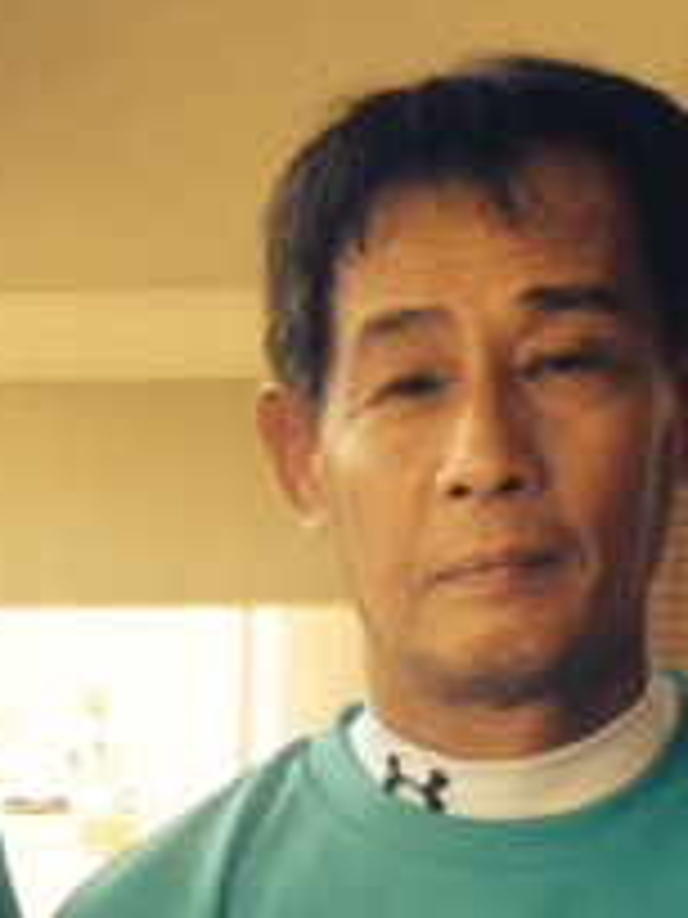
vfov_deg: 19.8
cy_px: 1066
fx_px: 2491
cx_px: -31
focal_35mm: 94
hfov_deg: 15.4
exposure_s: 1/120
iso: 40
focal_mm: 4.12
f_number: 2.2
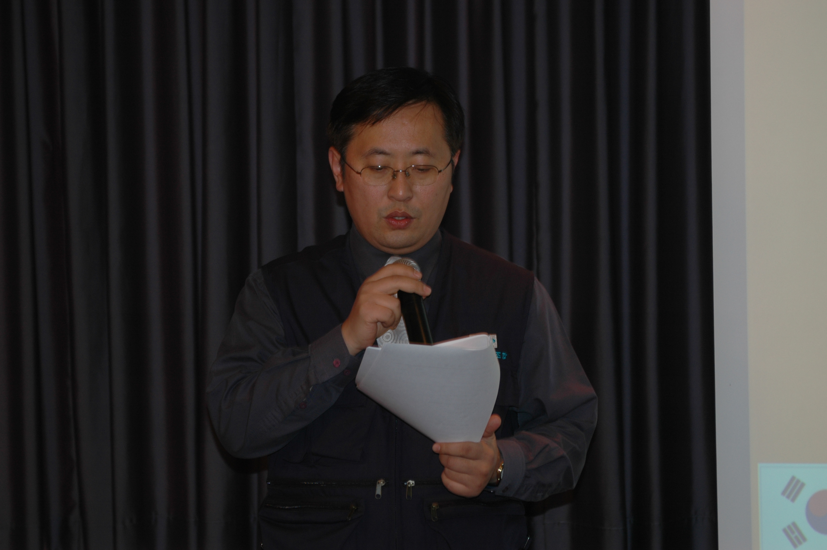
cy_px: 275
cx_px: 414
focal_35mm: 128
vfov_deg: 10.7
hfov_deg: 16.1
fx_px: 2926
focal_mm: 85
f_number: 4.5
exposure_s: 1/20
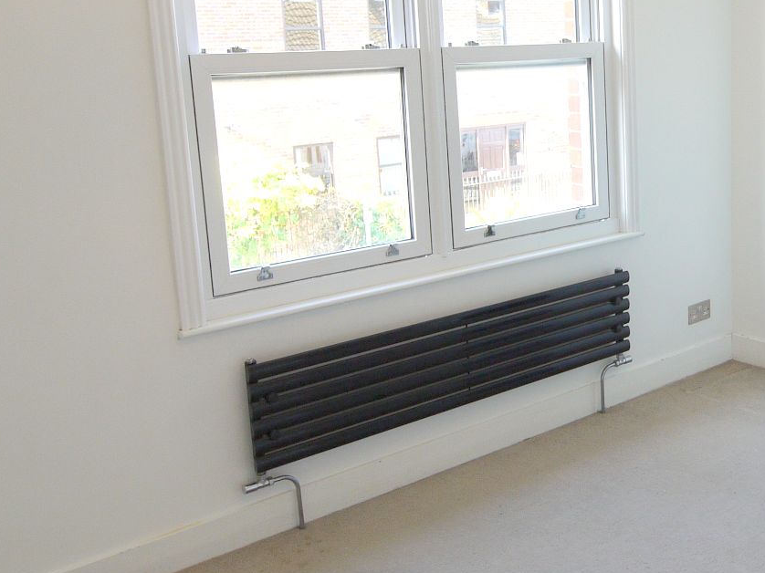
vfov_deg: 32.6
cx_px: 651
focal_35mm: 44
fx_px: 972
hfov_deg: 40.5
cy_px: 197
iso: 125
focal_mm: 9
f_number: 4
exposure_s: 1/60
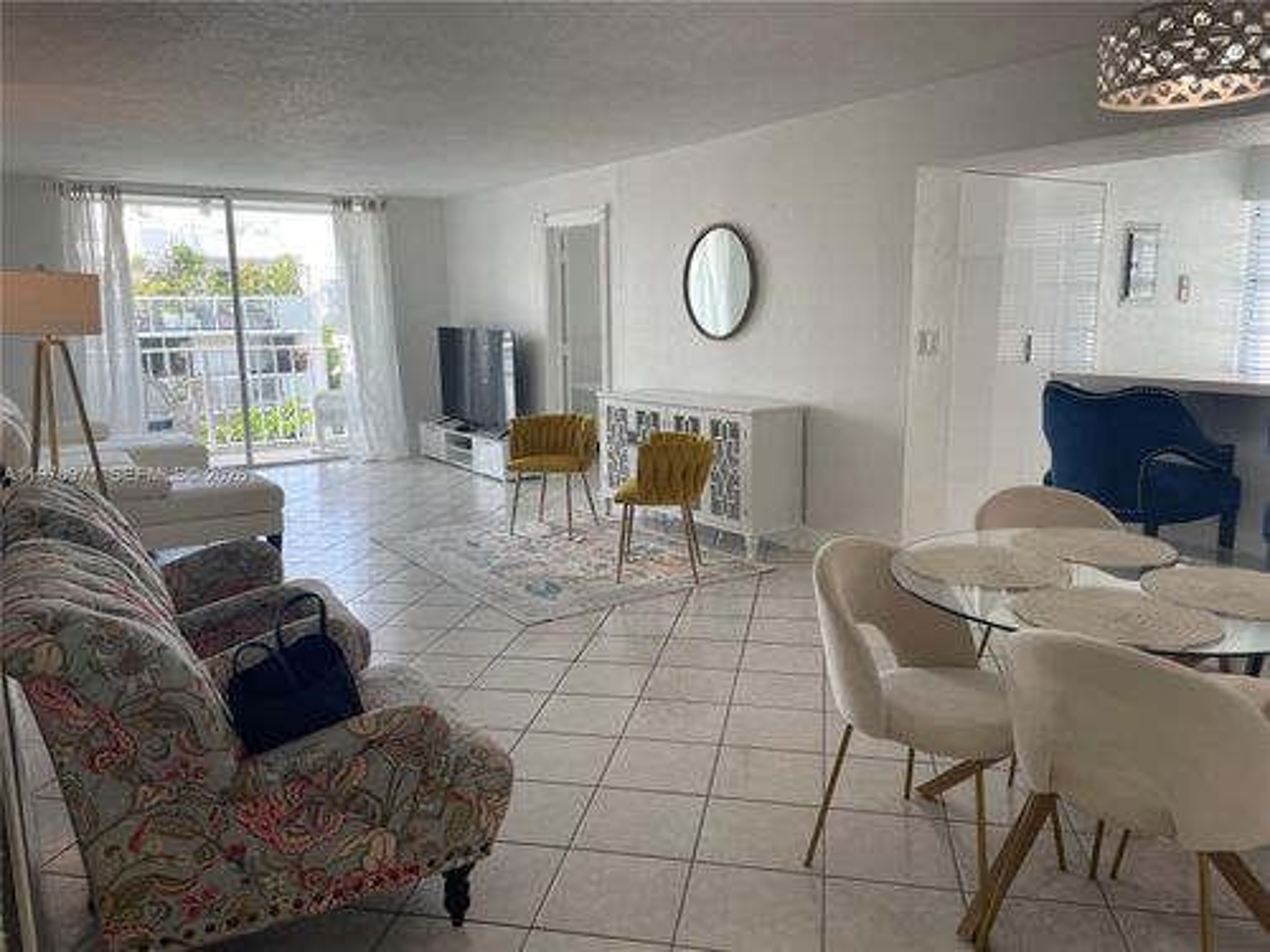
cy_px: 476
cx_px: 635
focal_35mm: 26
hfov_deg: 67.3
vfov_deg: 53.1
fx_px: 954
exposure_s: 1/195
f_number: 1.6
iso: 32
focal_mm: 4.2
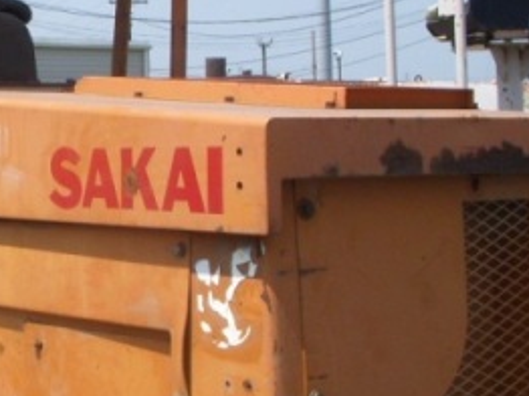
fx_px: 1420
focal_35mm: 93
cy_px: 174
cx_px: -46
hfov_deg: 20.2
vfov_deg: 15.9
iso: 100
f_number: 6.6
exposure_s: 1/250
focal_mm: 6.3
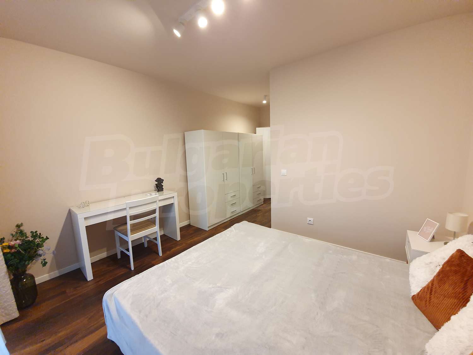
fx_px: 178
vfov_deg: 89.9
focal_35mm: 13
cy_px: 178
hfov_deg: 106.2
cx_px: 236
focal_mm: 1.8
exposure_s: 1/50
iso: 320
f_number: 2.2
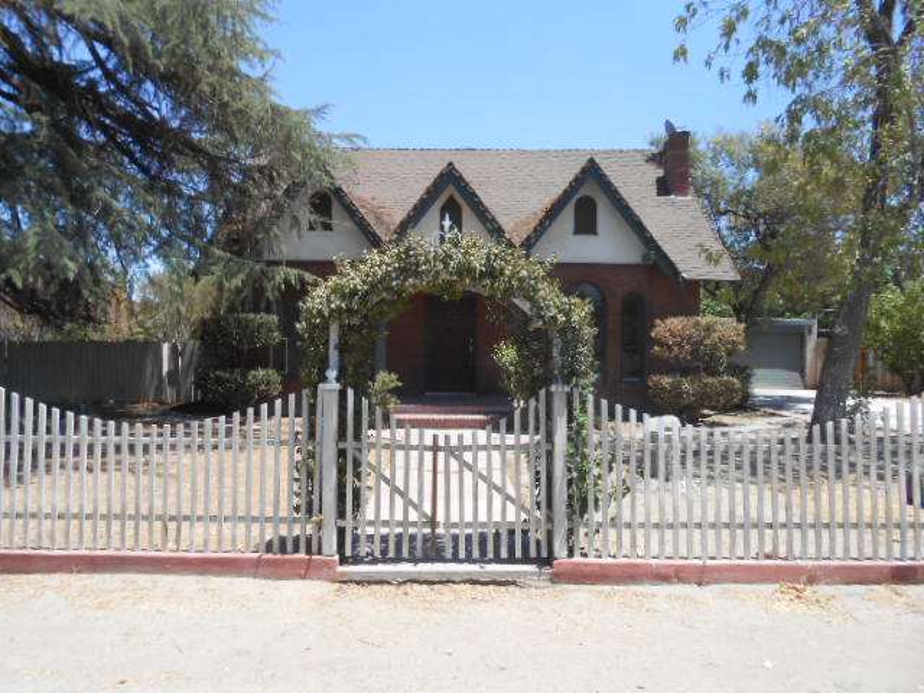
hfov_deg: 67.3
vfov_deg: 53.1
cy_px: 346
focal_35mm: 26
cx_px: 462
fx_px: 694
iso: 80
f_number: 3.5
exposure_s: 1/500
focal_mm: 4.6
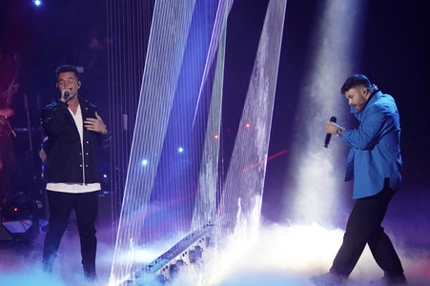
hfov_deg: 7.7
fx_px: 3175
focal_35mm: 266
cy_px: 143
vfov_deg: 5.2
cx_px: 215
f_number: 5.6
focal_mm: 266
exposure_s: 1/160
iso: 4000
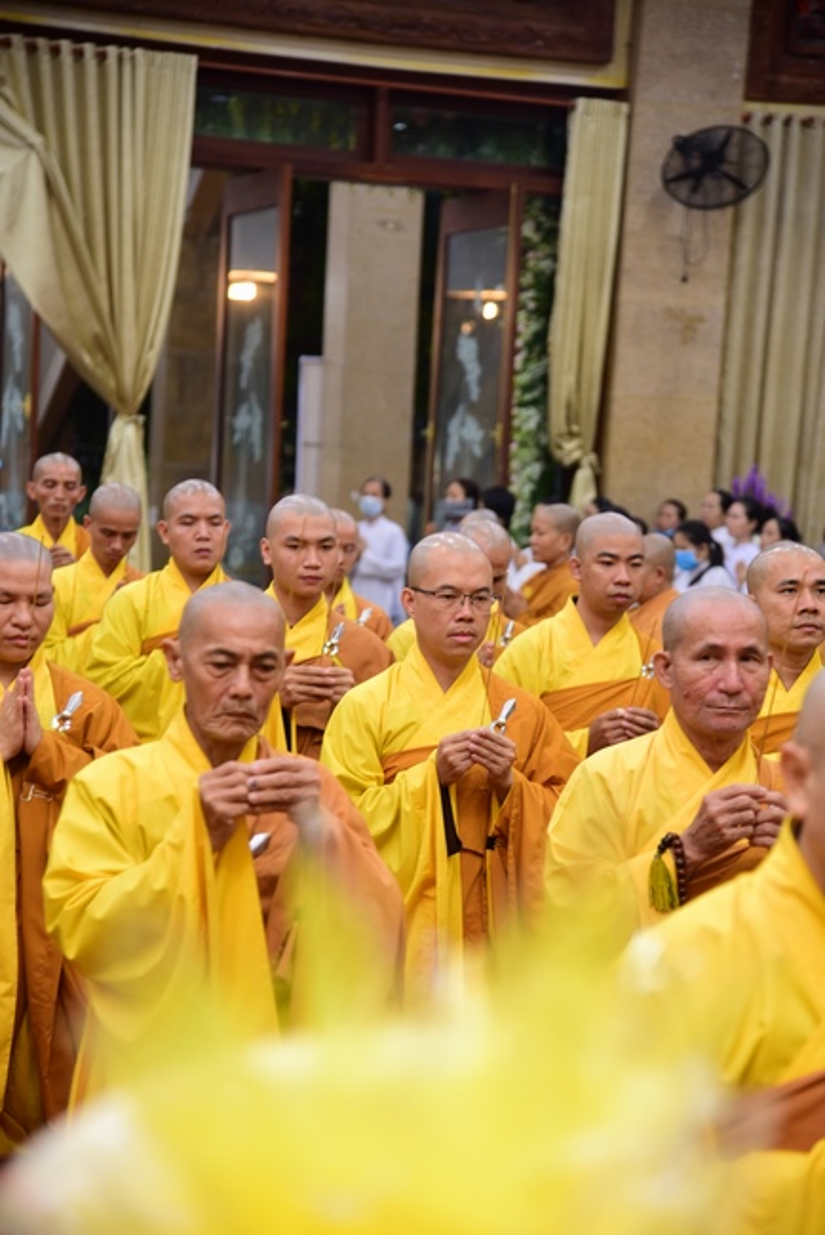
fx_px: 2919
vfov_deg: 23.9
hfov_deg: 16.1
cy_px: 618
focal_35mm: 85
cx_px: 412
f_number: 4
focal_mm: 85
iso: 1000
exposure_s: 1/25
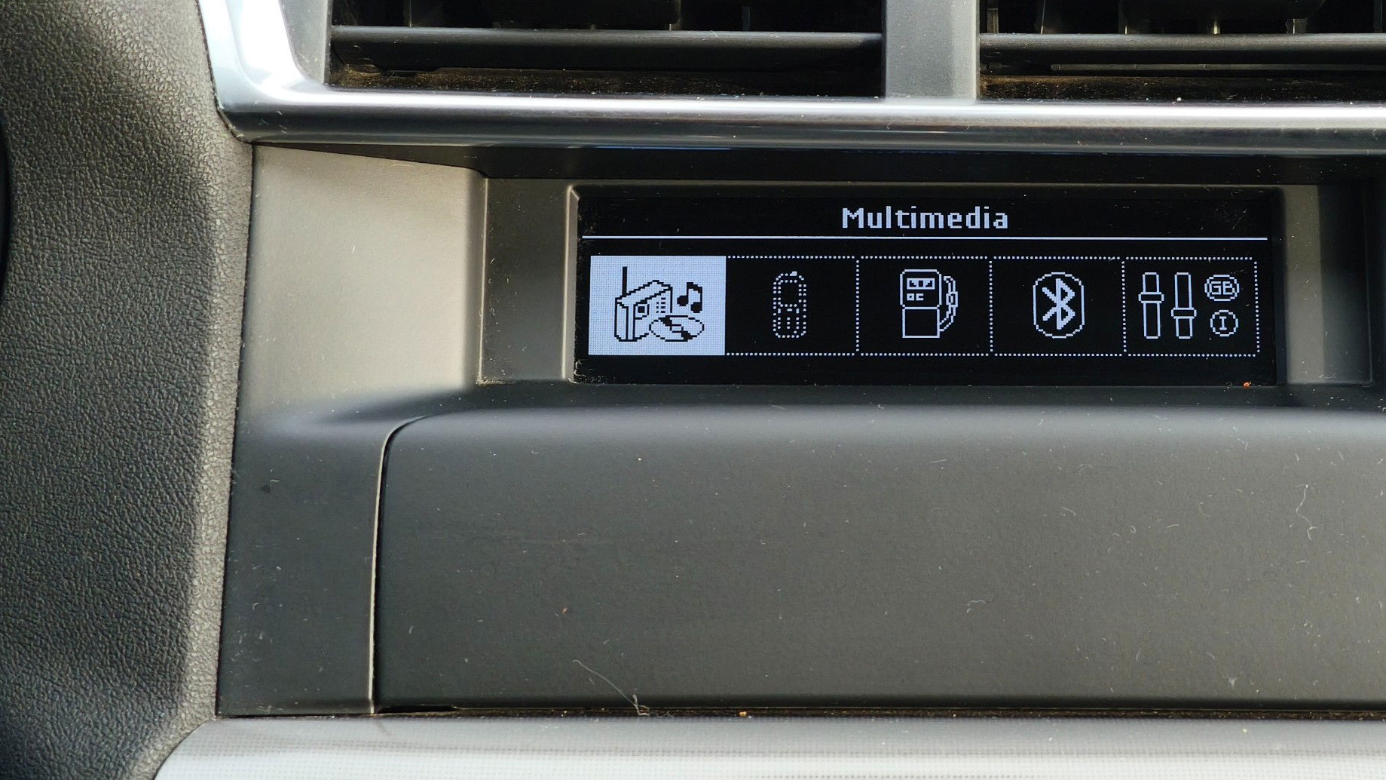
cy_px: 307
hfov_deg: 23.3
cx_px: 896
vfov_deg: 13.3
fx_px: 3344
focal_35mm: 91
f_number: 2
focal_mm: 8.8
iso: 100
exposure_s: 1/100
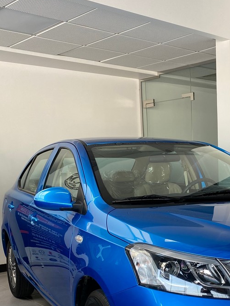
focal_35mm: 52
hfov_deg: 27.2
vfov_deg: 36.3
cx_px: 200
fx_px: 460
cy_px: 212
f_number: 1.8
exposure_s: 1/121
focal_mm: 4.25
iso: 80
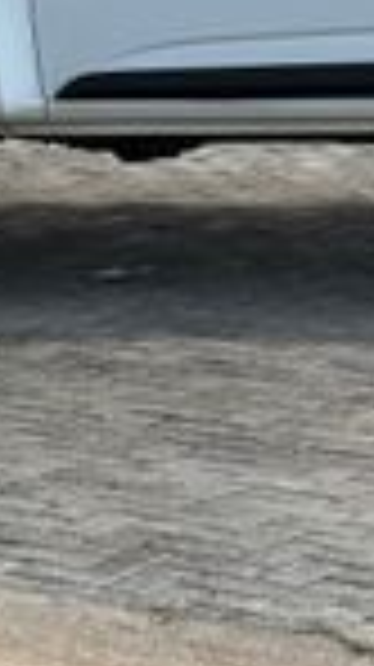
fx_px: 2933
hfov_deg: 7.2
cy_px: -18
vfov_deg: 12.8
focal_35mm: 166
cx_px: 451
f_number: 1.78
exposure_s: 1/2976
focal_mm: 6.76
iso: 80
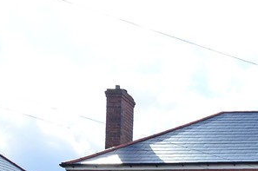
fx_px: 444
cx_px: 370
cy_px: 241
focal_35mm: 62
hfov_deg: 25.7
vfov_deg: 19.6
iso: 320
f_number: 8
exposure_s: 1/640
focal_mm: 12
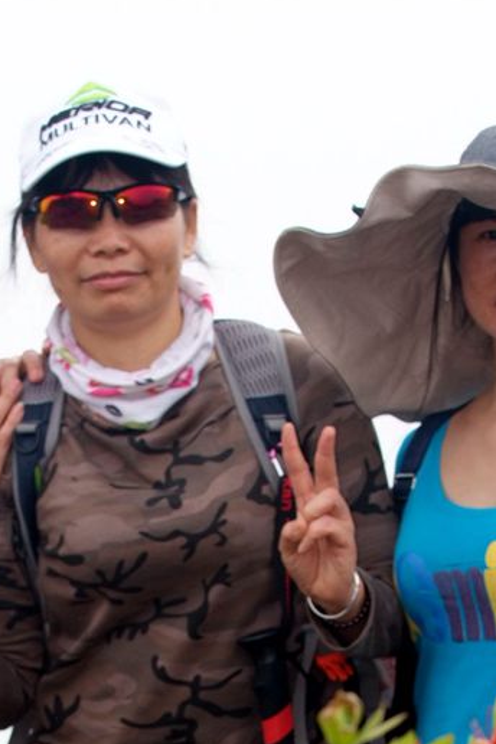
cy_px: 771
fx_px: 4960
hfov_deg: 5.7
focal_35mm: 240
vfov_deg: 8.5
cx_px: 221
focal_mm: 70
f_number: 6.3
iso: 200
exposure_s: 1/250
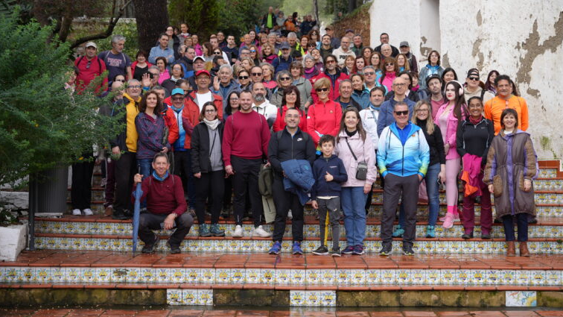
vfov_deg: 18.0
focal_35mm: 67
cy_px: 137
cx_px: 279
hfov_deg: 31.6
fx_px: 996
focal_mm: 62.7
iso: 100
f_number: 4
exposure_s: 1/200
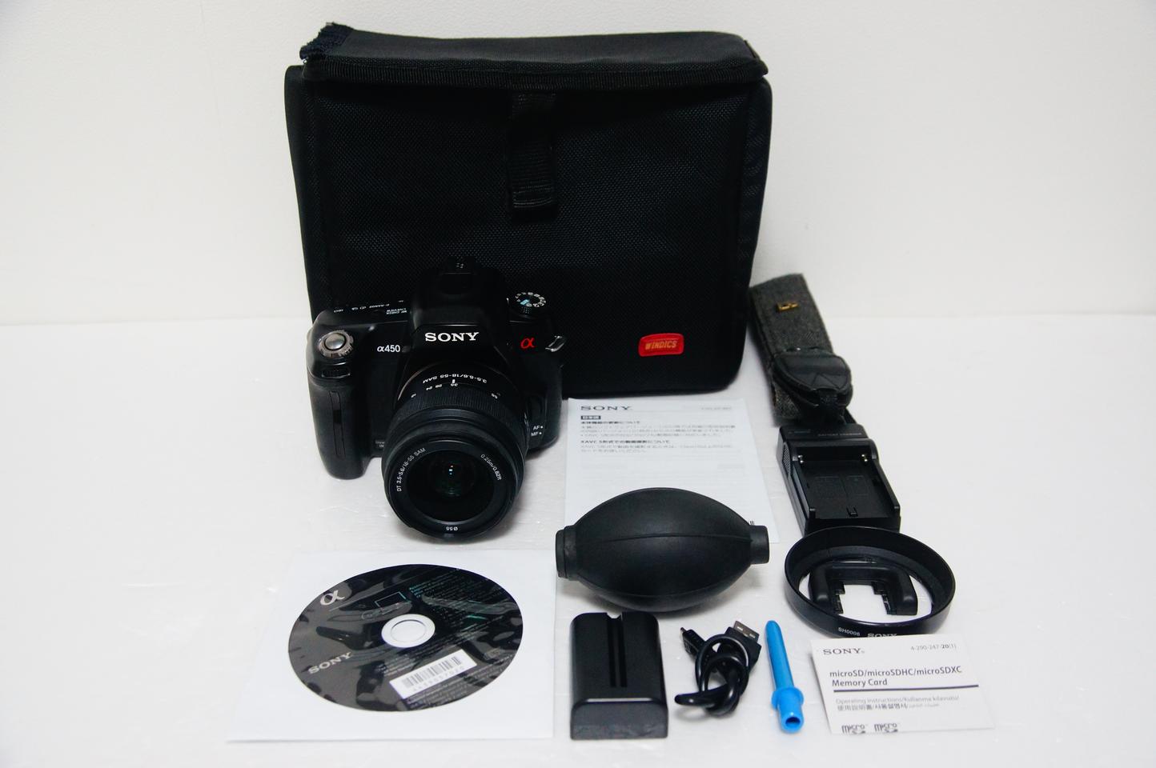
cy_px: 384
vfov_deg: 36.8
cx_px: 578
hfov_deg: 53.2
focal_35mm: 36
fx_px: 1155
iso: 1600
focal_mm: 24
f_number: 4
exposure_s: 1/60
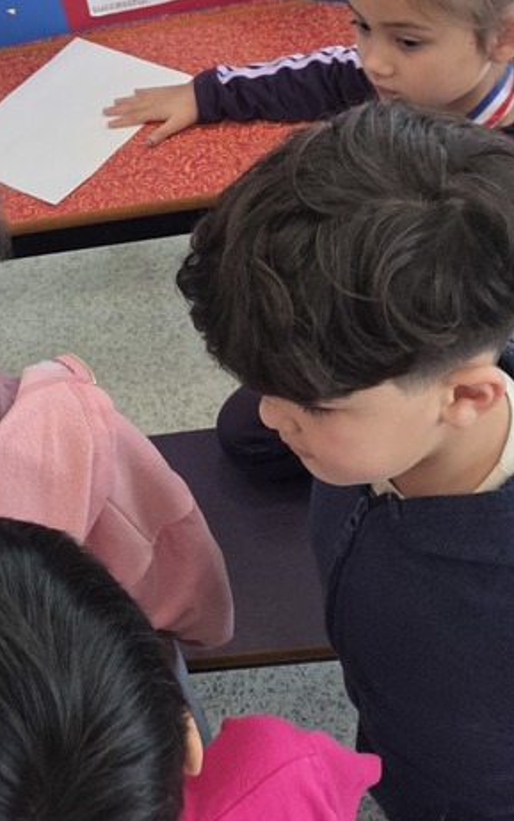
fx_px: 1210
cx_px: 94
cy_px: 0
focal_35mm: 54
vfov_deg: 34.2
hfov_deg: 23.6
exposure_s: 1/120
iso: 320
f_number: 1.8
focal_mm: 5.4
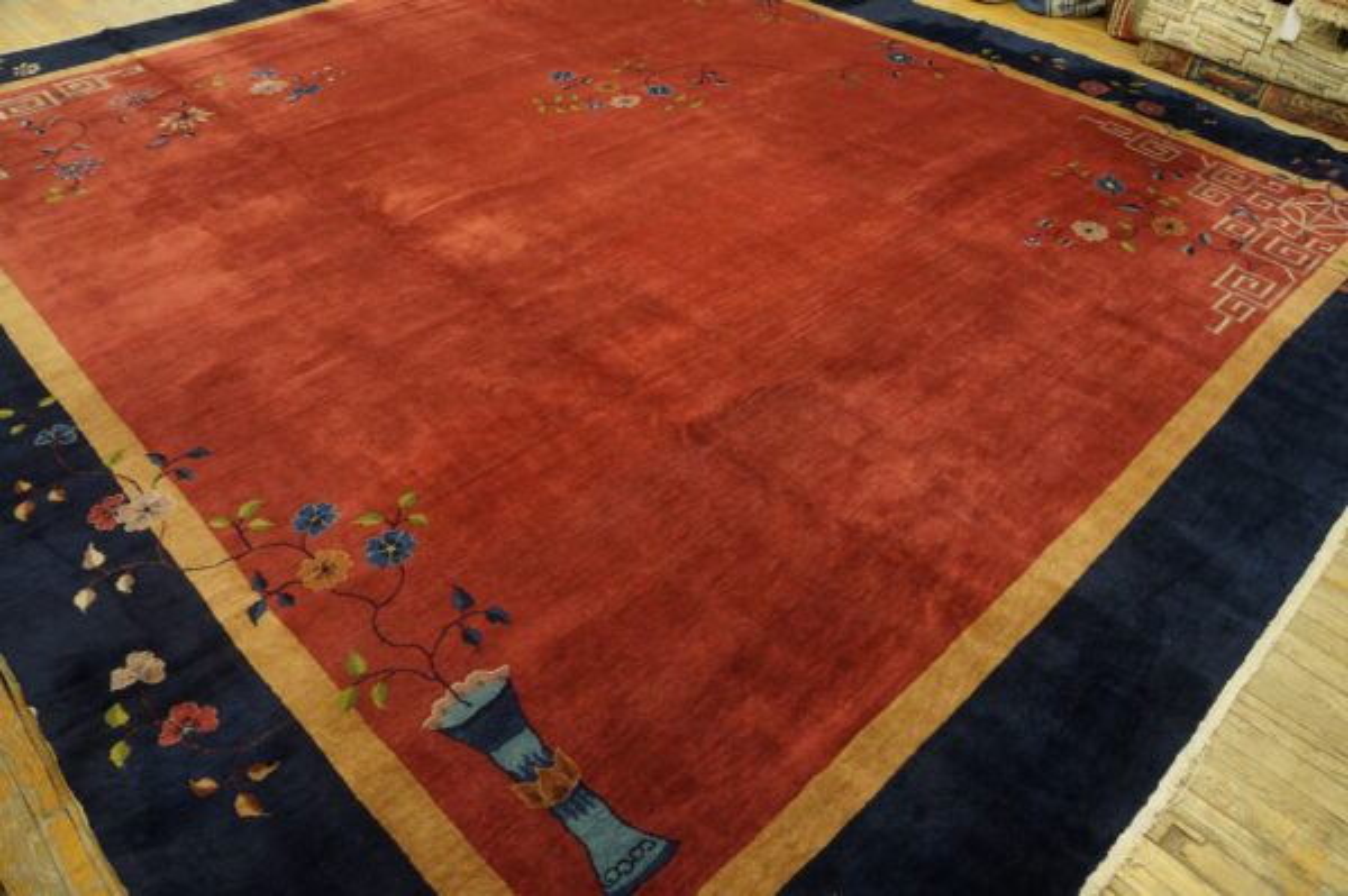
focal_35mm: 27
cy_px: 448
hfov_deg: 67.4
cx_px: 674
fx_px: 1010
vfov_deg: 47.9
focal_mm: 18
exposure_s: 1/60
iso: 1600
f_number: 4
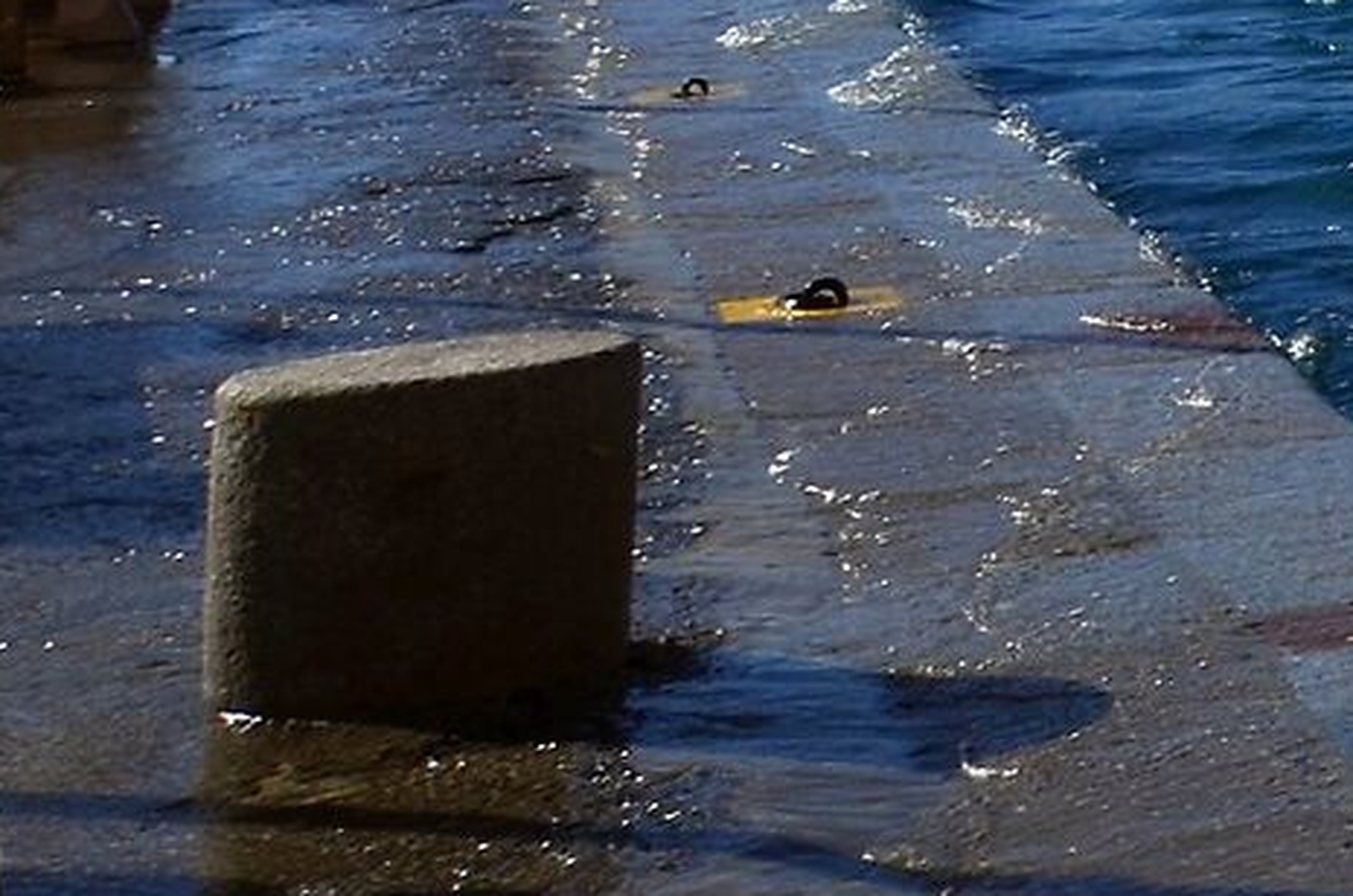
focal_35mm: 93
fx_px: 3488
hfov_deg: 13.5
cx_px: 3486
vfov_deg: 12.2
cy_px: -1114
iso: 100
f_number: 10
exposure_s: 1/400
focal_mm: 12
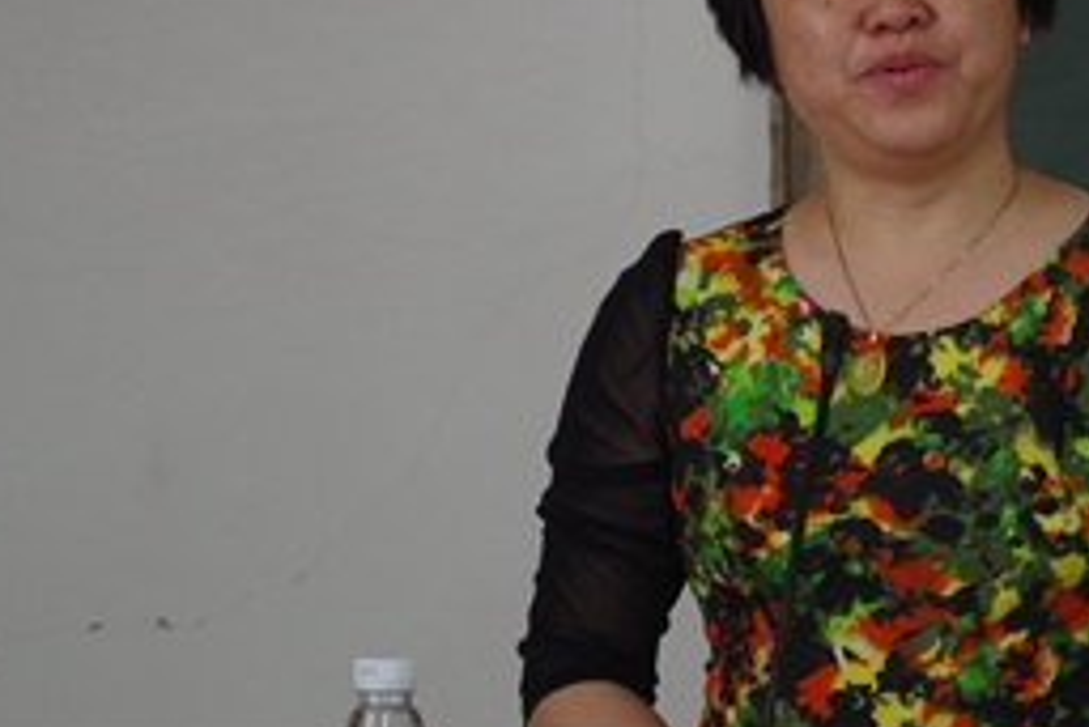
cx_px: 868
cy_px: 164
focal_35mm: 160
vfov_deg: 8.6
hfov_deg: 12.8
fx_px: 4843
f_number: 5.6
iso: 800
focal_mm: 55
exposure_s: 1/40
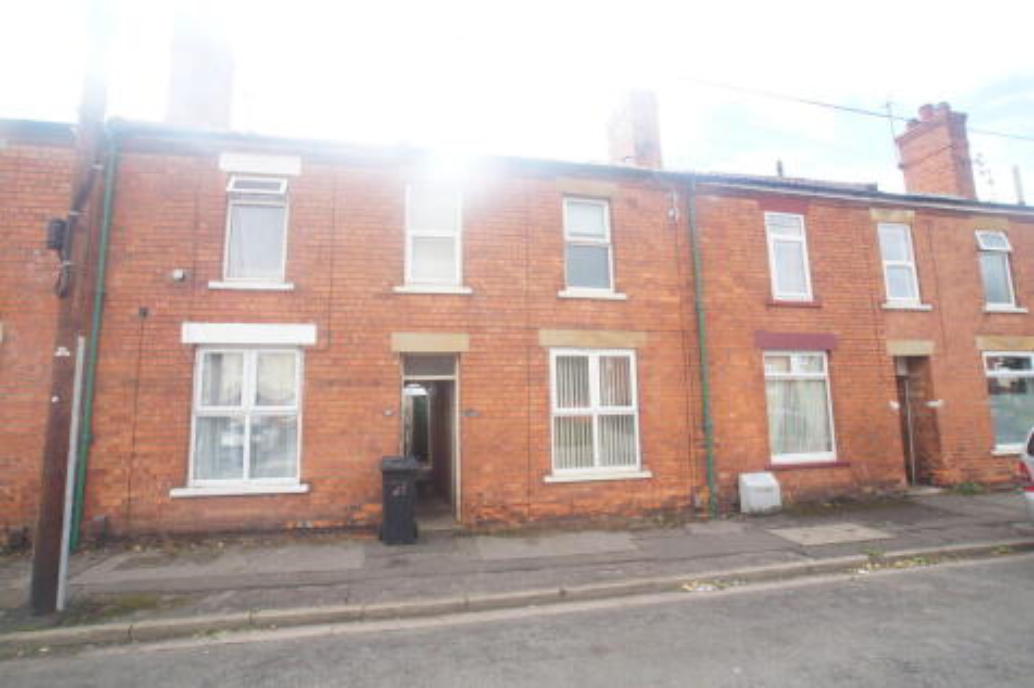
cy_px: 344
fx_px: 474
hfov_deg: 95.0
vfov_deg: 72.0
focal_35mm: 16
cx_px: 517
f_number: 5
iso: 100
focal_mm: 11
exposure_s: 1/100
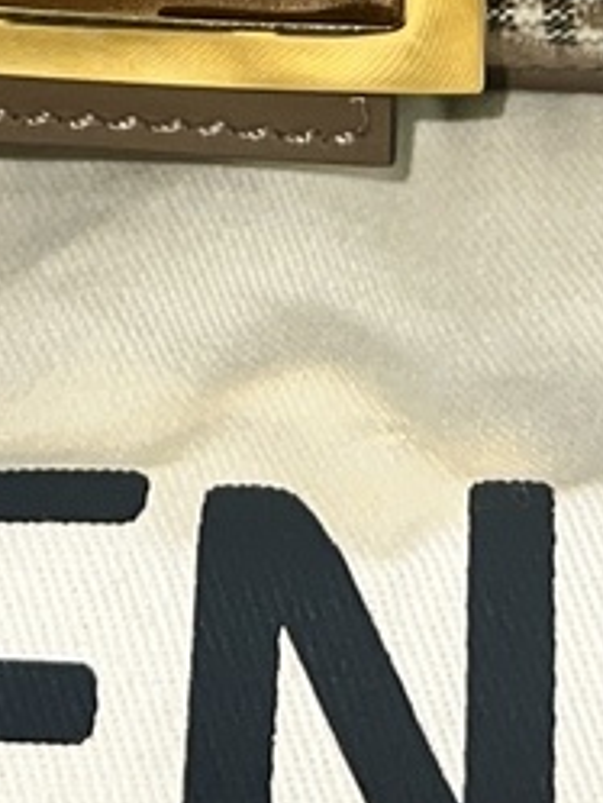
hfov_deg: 8.9
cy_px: -1077
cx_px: 232
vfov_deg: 10.3
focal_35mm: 167
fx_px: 3875
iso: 32
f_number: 1.5
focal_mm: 5.7
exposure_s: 1/58
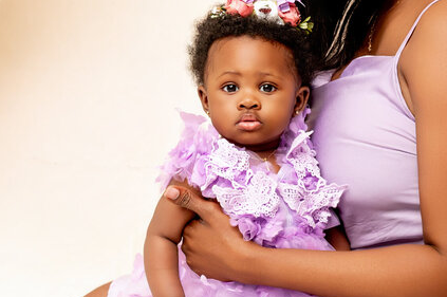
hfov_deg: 14.2
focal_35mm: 142
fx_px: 1761
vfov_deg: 9.6
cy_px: 91
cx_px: 447
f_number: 6.3
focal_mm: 50
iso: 1250
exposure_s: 1/200
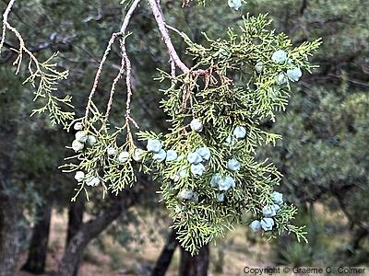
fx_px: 512
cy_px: 138
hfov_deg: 39.7
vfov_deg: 30.3
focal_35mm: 48
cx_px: 184
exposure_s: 1/121
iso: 80
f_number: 1.78
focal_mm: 6.86
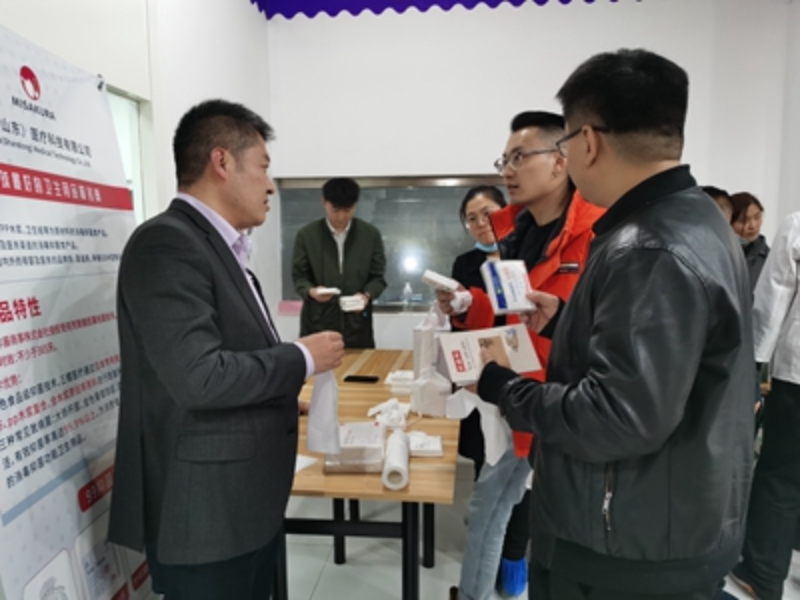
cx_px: 400
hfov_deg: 65.3
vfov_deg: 51.4
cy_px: 300
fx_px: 624
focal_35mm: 27
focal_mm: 5.56
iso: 200
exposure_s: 1/50
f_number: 1.6
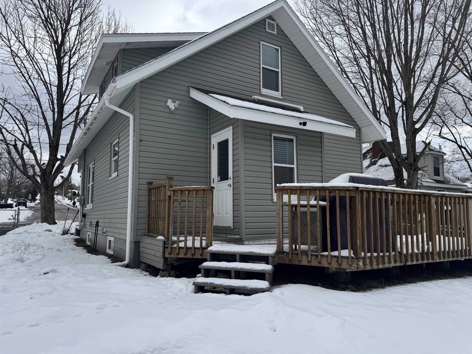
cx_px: 236
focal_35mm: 24
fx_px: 327
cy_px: 177
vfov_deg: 56.8
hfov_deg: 71.6
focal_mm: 6.76
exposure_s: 1/5348
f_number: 1.78
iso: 80
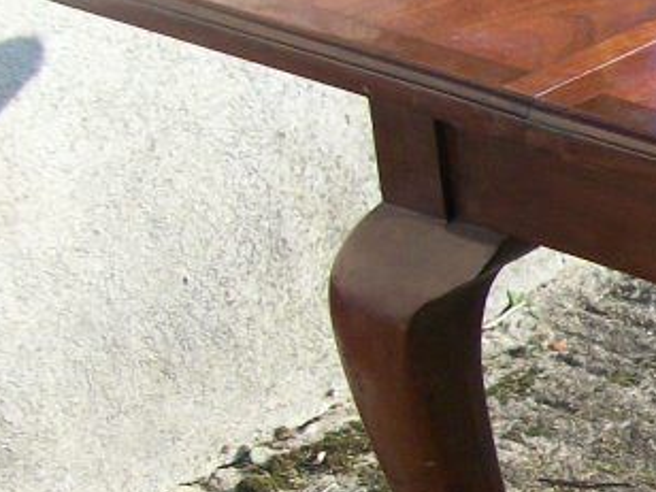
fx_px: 2520
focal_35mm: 133
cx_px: 1214
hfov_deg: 13.2
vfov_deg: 11.0
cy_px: 539
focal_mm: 5.7
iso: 80
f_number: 2.9
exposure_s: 1/400
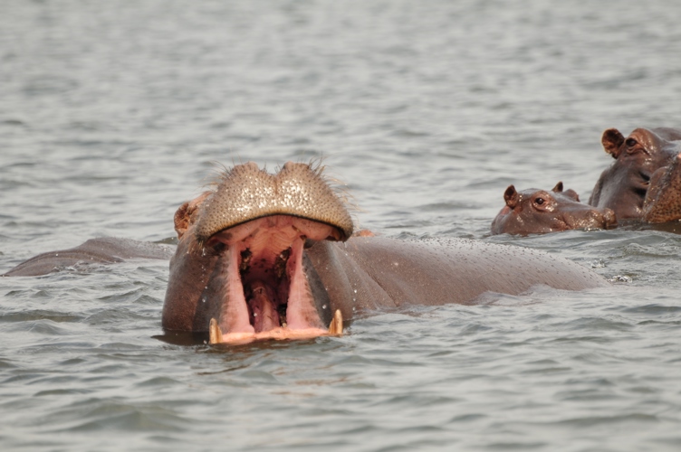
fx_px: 8505
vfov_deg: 3.0
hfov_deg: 4.6
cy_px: 226
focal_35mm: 450
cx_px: 340
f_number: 5.6
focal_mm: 300
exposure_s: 1/640
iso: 200
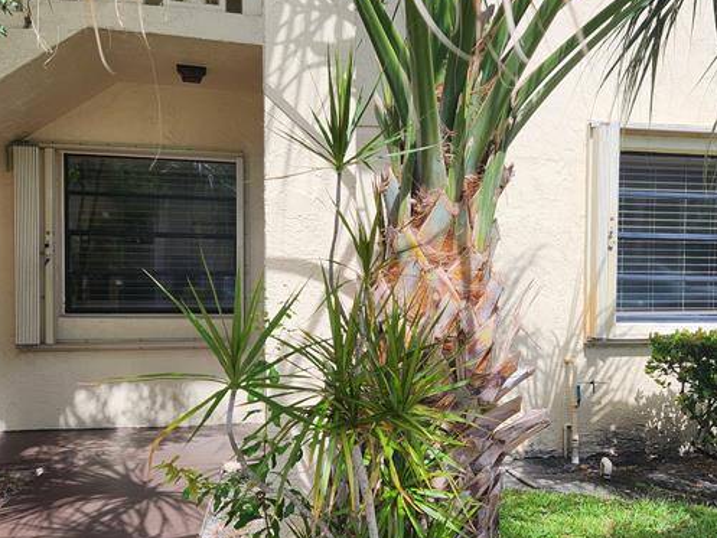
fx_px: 767
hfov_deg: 49.9
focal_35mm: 37
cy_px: 297
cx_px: 426
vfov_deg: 38.6
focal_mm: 5.4
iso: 20
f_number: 1.8
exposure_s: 1/1563
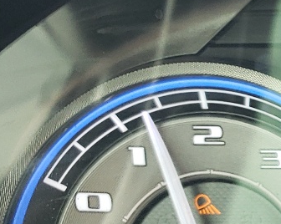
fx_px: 1005
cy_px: 210
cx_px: 640
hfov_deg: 12.8
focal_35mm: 121
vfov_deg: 12.6
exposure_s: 1/60.2
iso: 68
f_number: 1.5
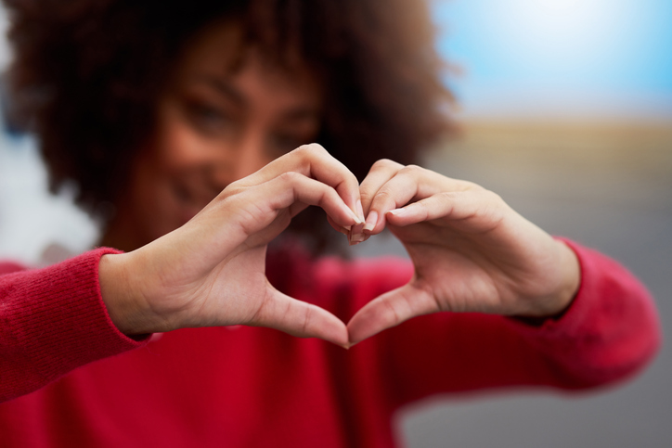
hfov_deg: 23.9
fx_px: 1587
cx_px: 336
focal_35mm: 85
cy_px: 224
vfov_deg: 16.1
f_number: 2.2
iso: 160
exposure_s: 1/400
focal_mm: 85
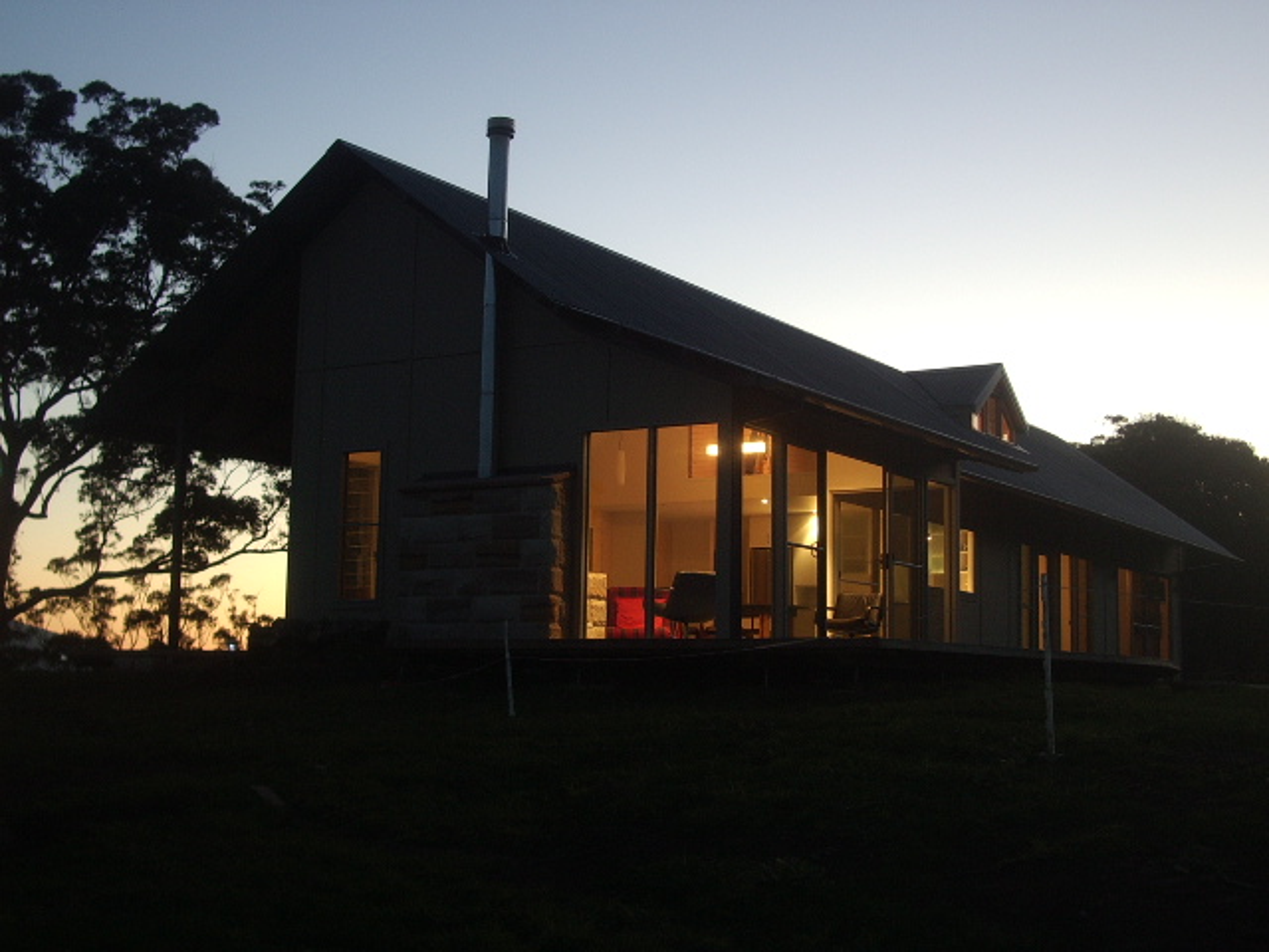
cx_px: 634
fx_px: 1796
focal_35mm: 49
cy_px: 476
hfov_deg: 38.9
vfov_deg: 29.7
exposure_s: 1/3.33
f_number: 3.1
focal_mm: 8.2
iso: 100
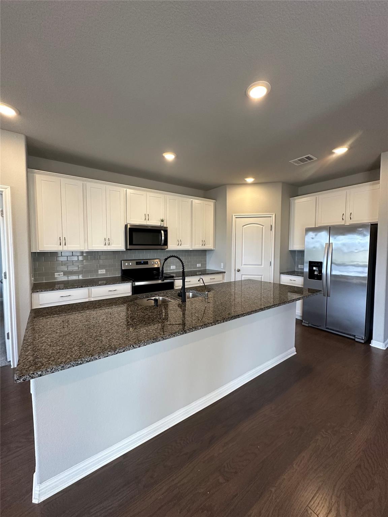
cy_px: 258
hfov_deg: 85.7
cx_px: 194
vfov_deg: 102.1
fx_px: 209
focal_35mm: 14
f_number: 2.2
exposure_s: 1/120
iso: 320
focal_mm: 2.22
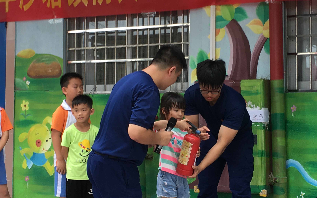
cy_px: 101
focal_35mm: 37
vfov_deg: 34.4
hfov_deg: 52.6
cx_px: 138
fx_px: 320
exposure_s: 1/116
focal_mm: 4.15
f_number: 2.2
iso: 25
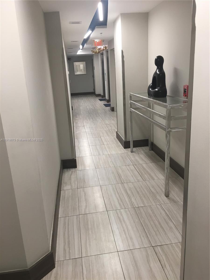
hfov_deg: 48.2
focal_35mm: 29
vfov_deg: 61.7
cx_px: 105
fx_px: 235
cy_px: 140
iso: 32
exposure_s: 1/15
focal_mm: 4.15
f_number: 2.2
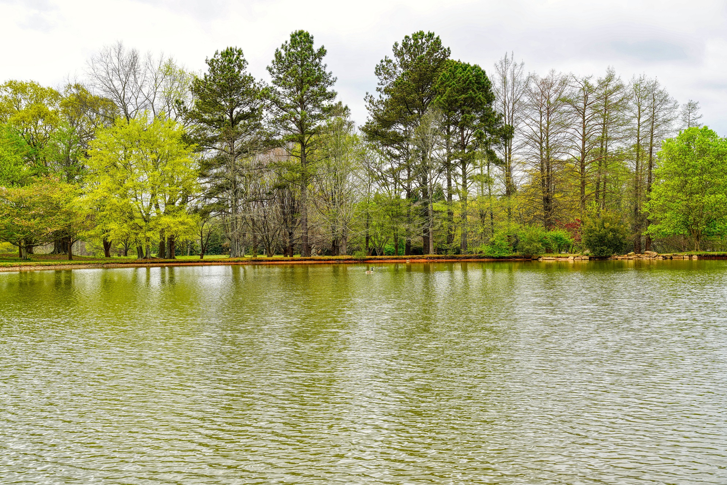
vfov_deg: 27.7
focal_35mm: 49
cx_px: 364
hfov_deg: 40.6
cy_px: 242
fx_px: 984
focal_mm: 48.7
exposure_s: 1/125
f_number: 8
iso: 100
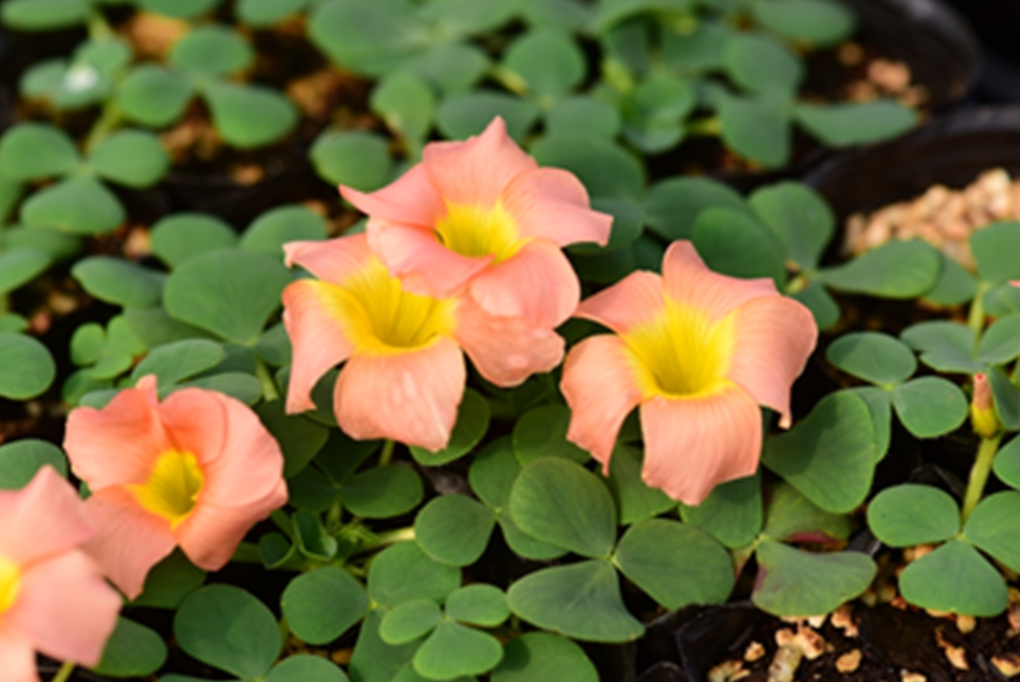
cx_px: 471
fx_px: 3261
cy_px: 338
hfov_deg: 17.8
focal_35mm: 115
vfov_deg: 11.9
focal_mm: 105
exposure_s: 1/320
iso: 160
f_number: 7.1
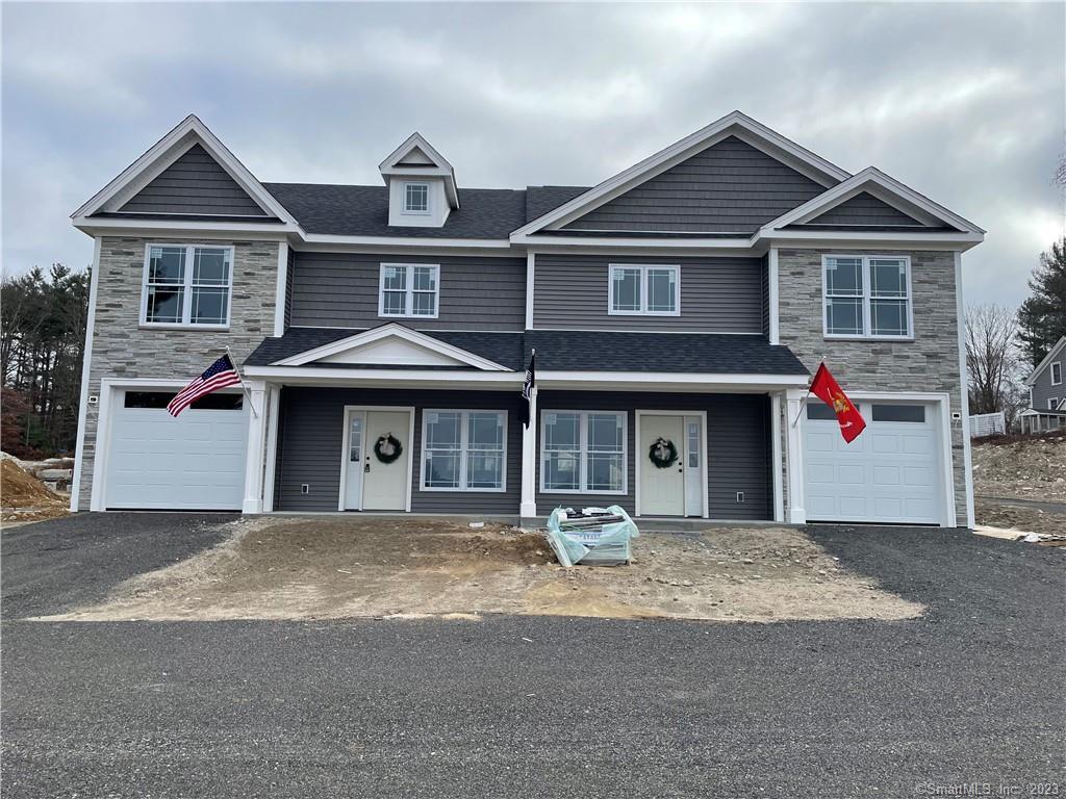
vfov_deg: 53.1
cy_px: 400
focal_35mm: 26
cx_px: 533
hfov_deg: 67.3
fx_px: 801
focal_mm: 4.2
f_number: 1.6
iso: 32
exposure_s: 1/2174
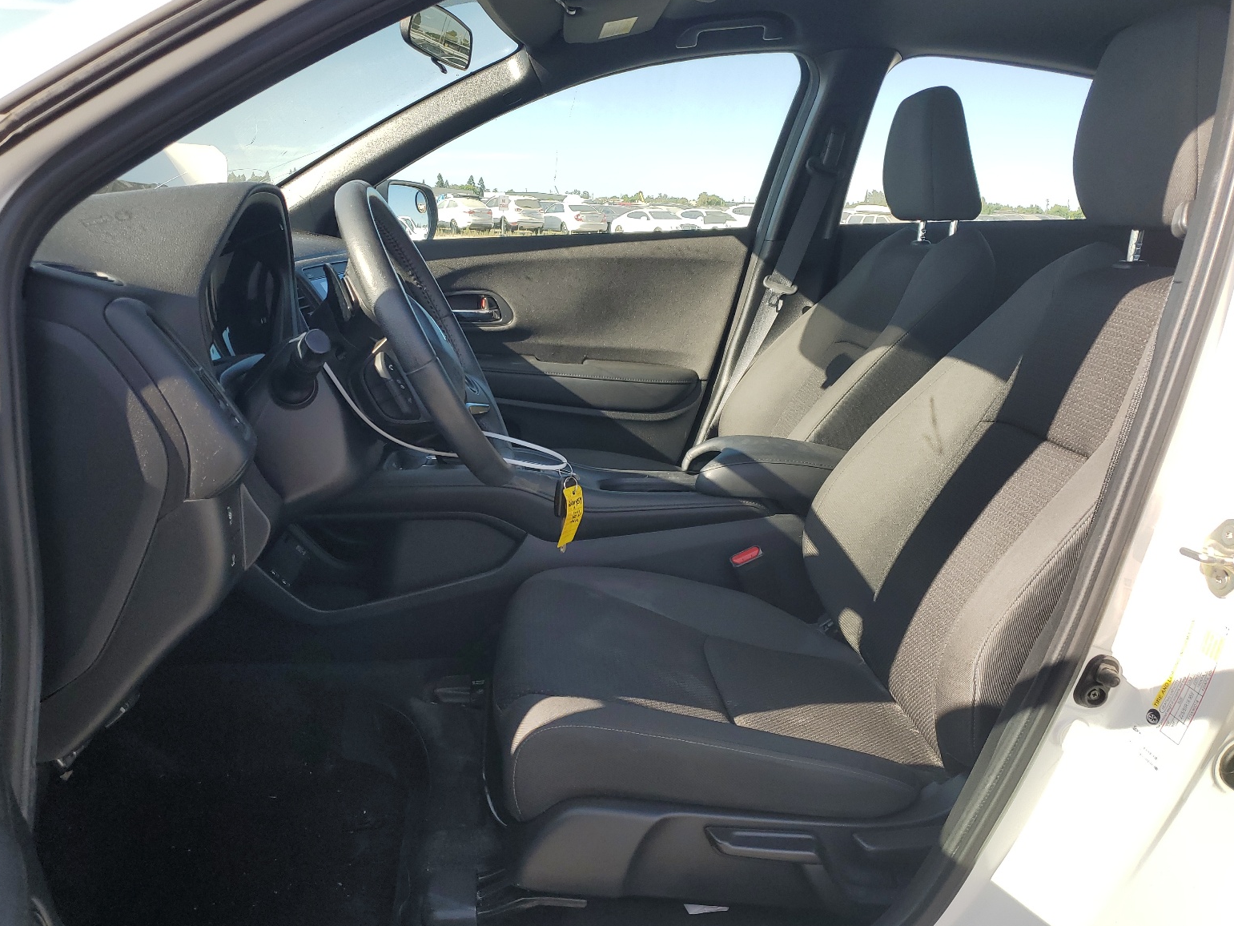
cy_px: 470
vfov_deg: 51.4
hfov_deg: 65.3
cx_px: 606
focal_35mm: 27
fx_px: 963
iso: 50
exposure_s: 1/1000
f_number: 1.5
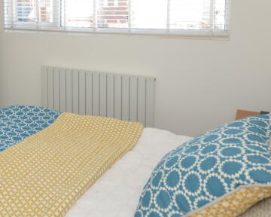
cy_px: 24
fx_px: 321
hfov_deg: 42.3
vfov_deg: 35.3
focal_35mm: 40
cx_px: 30
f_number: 4.5
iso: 200
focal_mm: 10
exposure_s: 1/80
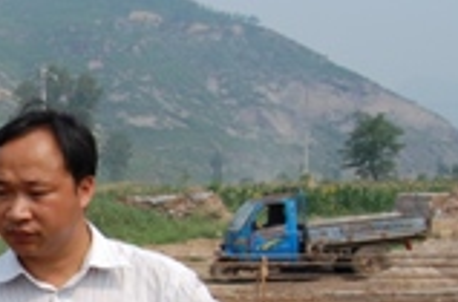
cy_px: 285
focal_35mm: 109
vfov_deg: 12.4
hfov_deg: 17.1
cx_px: -222
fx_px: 1377
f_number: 9
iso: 200
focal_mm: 23
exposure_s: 1/320
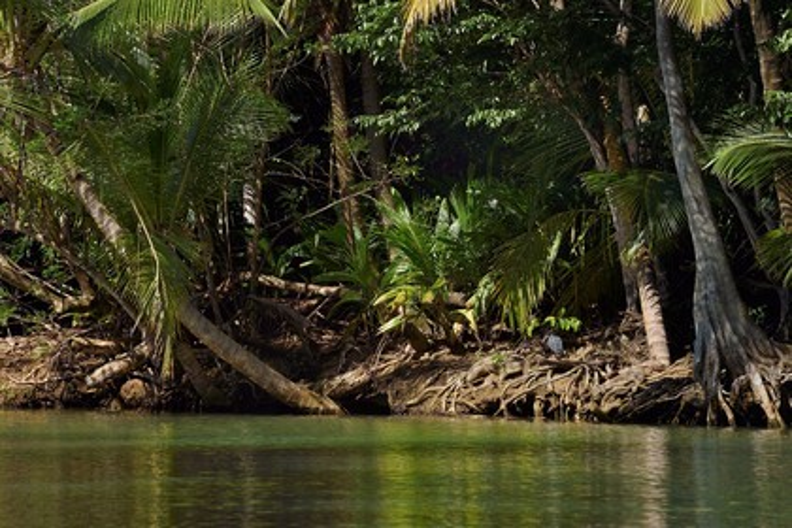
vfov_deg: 6.9
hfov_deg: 10.3
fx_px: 4400
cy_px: 264
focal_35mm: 200
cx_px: 396
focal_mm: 200
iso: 200
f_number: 10
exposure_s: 1/250
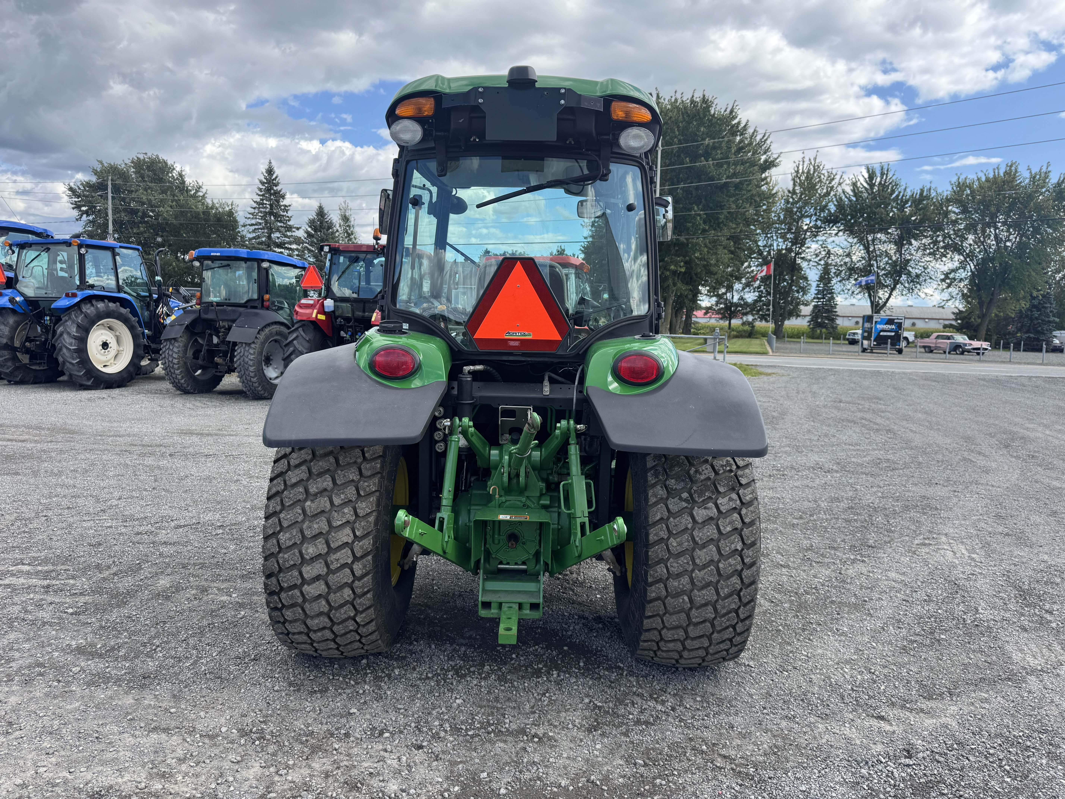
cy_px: 400
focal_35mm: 24
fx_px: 738
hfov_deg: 71.6
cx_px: 532
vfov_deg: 56.8
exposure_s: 1/1456
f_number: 1.78
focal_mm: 6.76
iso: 80
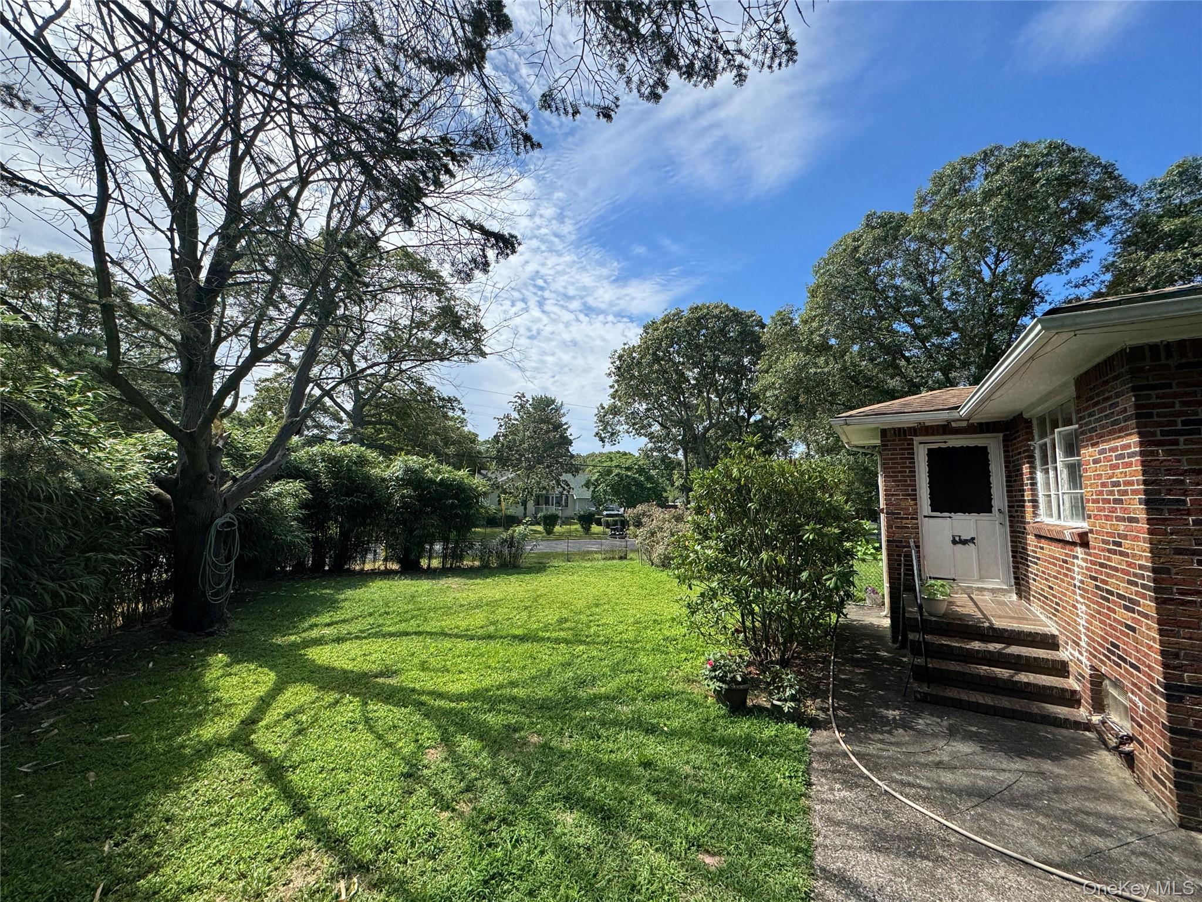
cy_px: 451
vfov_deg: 85.7
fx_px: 486
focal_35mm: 14
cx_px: 601
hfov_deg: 102.1
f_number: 2.2
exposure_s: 1/1709
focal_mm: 2.22
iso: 50
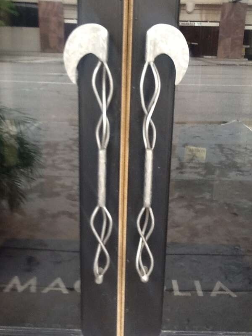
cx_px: 126
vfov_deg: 42.9
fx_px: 427
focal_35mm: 44
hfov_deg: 32.9
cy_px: 168
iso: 50
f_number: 2.4
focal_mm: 2.03
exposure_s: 1/33
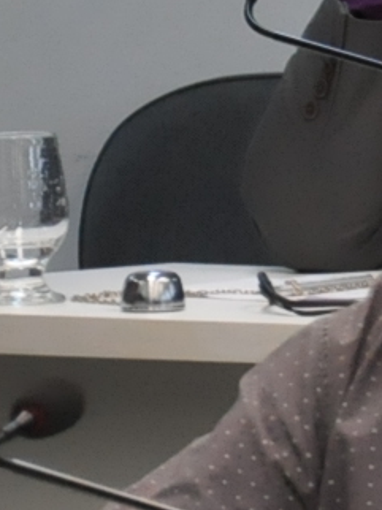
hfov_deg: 2.0
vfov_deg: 2.8
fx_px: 10611
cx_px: 1669
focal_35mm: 720
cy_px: -93
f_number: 5.3
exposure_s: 1/125
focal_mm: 75
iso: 2000
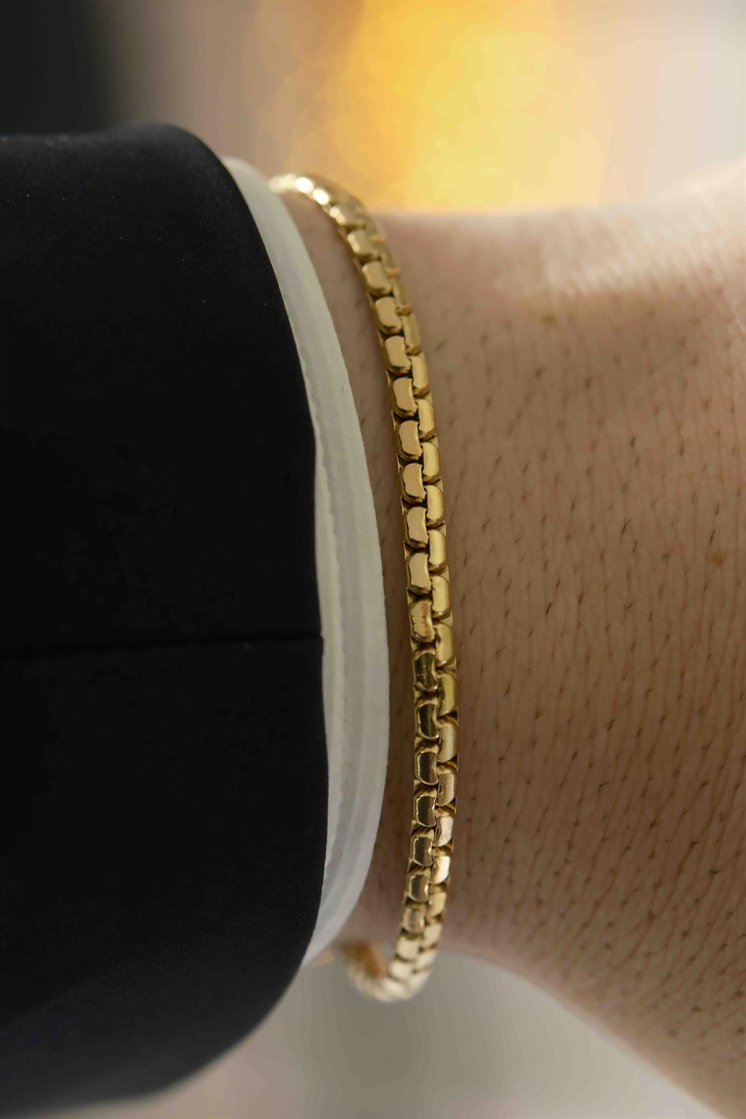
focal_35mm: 120
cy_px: 560
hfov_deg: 11.4
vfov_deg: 17.1
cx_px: 373
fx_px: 3730
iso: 400
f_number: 4
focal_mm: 80
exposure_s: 1/30
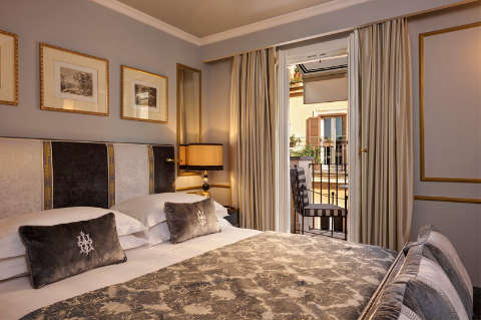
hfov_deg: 73.8
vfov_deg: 53.0
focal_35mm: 24
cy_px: 160
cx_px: 240
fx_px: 320
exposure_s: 1/1.67
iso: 200
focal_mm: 24
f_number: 14
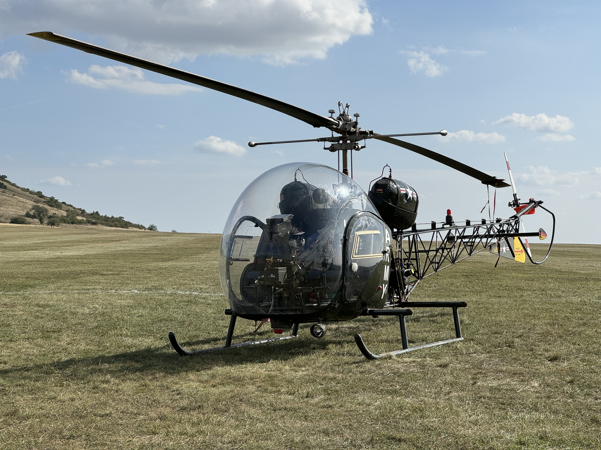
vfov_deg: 19.1
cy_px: 225
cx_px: 300
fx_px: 1337
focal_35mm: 77
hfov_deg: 25.3
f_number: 2.8
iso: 25
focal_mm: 9
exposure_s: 1/1488
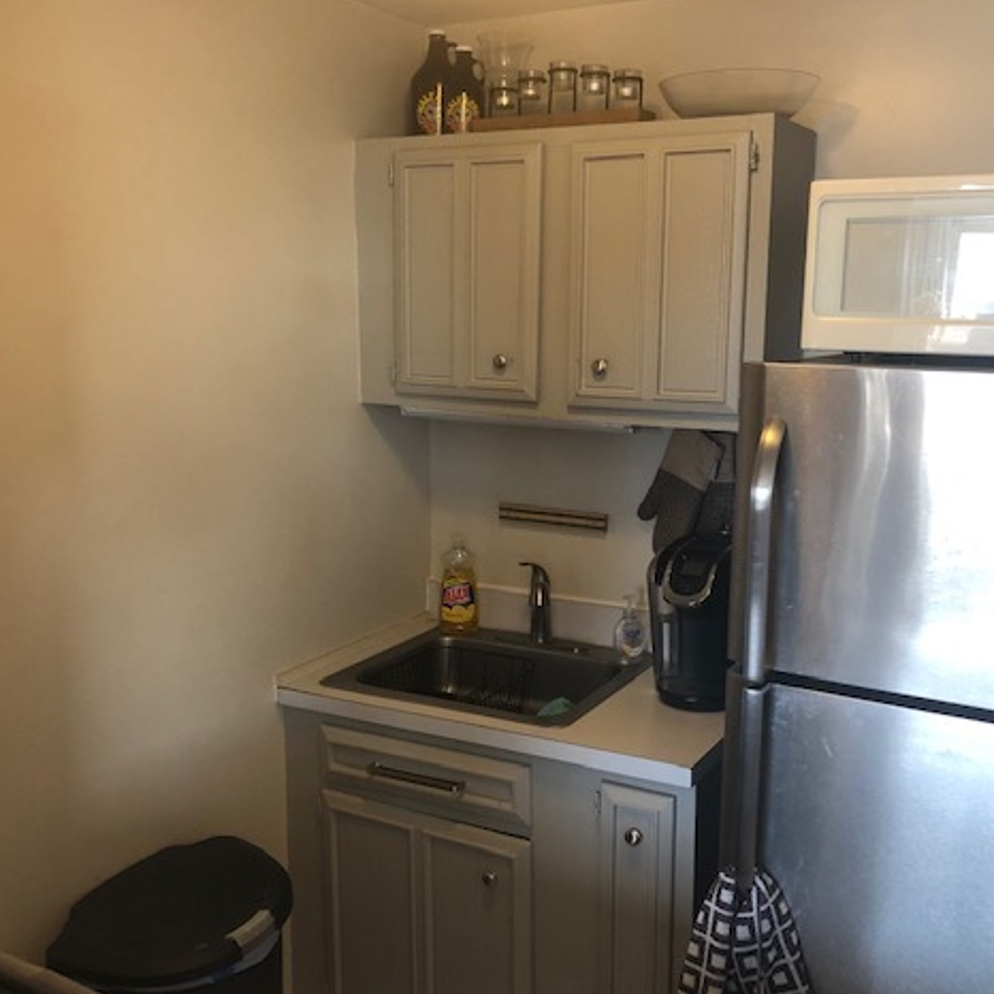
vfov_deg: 48.4
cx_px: 518
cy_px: 506
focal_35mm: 34
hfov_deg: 48.4
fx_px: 1105
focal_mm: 3.99
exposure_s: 1/30
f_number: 1.8
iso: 32
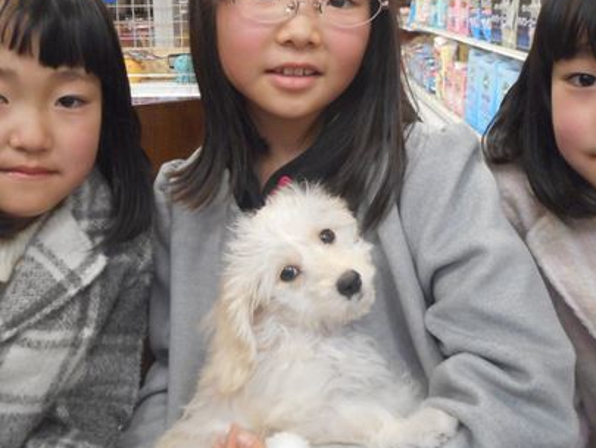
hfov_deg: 50.1
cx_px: 300
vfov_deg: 38.2
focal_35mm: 37
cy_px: 149
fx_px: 637
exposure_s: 1/30
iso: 400
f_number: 3.7
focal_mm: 4.5
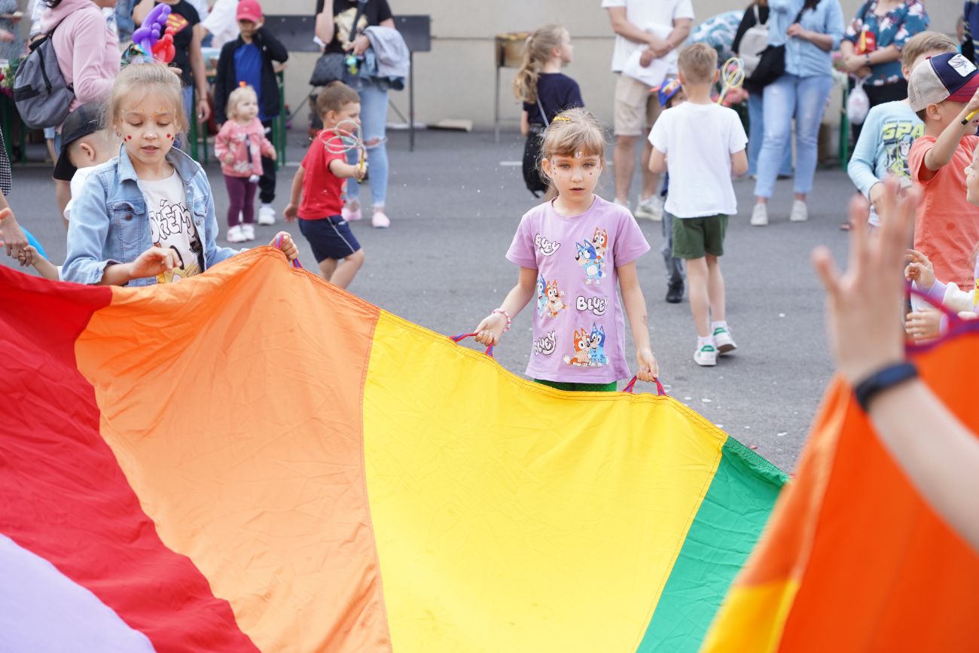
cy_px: 326
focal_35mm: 73
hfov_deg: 27.7
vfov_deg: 18.7
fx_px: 1985
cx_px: 490
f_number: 4
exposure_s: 1/400
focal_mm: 73
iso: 400
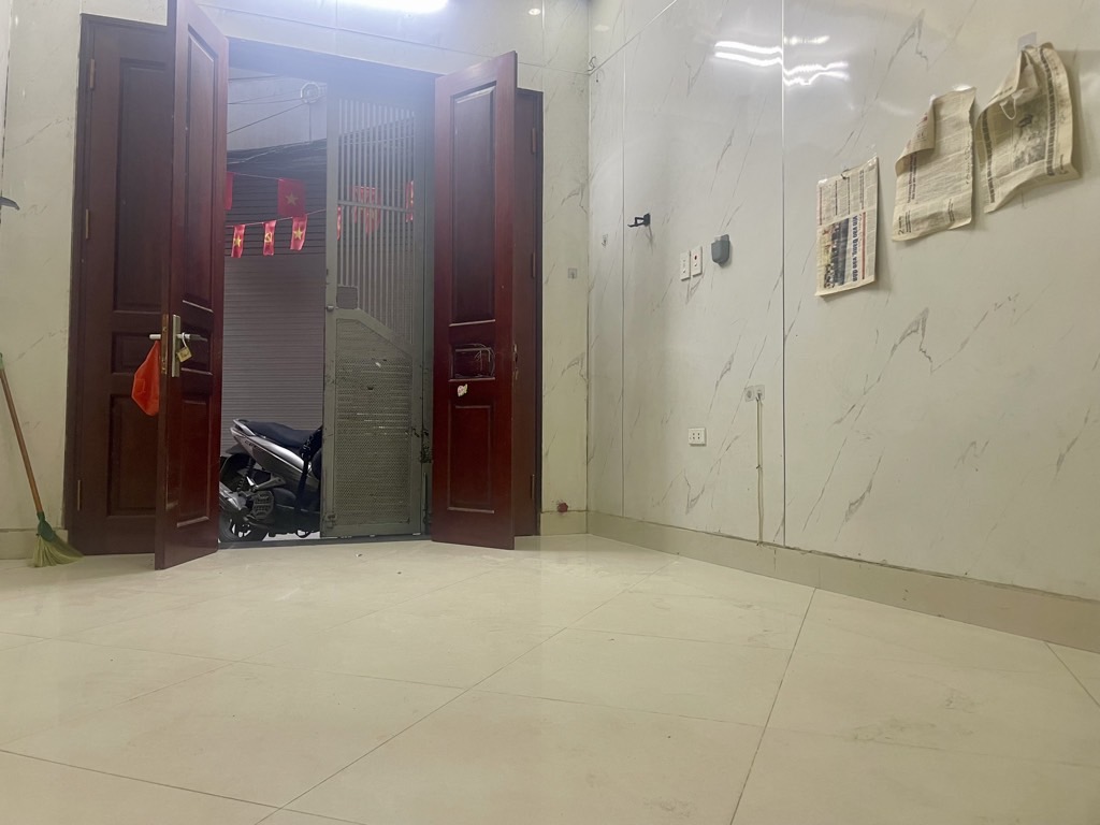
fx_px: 826
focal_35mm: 26
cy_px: 412
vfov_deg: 53.1
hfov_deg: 67.3
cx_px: 550
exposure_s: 1/50
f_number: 1.6
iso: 80
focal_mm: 4.2
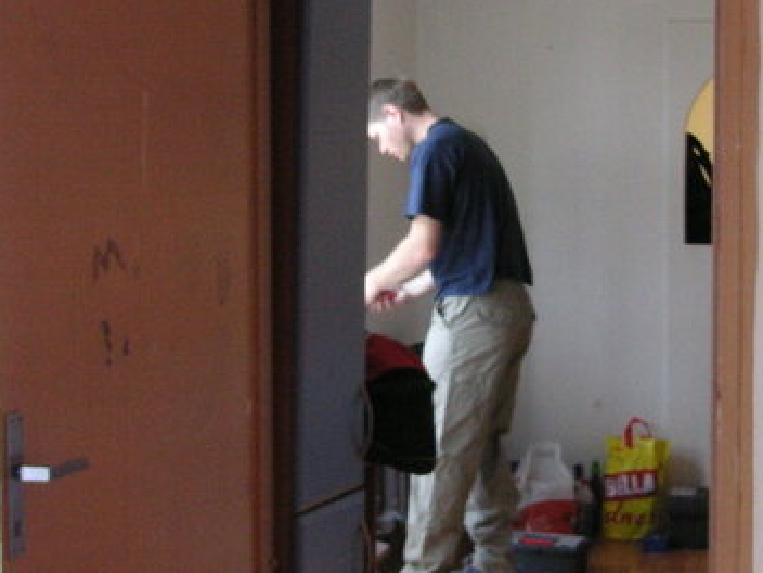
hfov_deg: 23.3
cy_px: 226
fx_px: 1852
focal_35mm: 84
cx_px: 449
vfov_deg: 17.6
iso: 100
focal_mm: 6.1
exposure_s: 1/45
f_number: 2.8
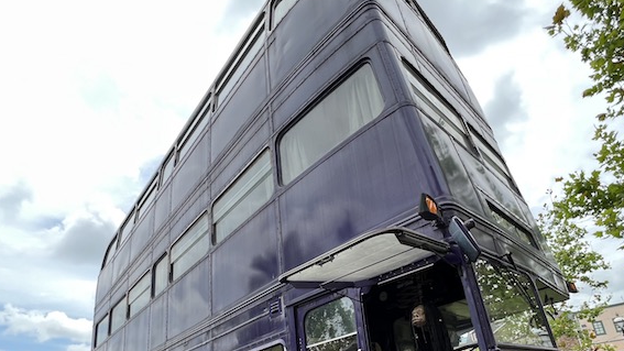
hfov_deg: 86.6
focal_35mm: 20
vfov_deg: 50.8
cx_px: 322
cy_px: 303
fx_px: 331
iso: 32
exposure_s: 1/461
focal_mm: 1.57
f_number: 1.8
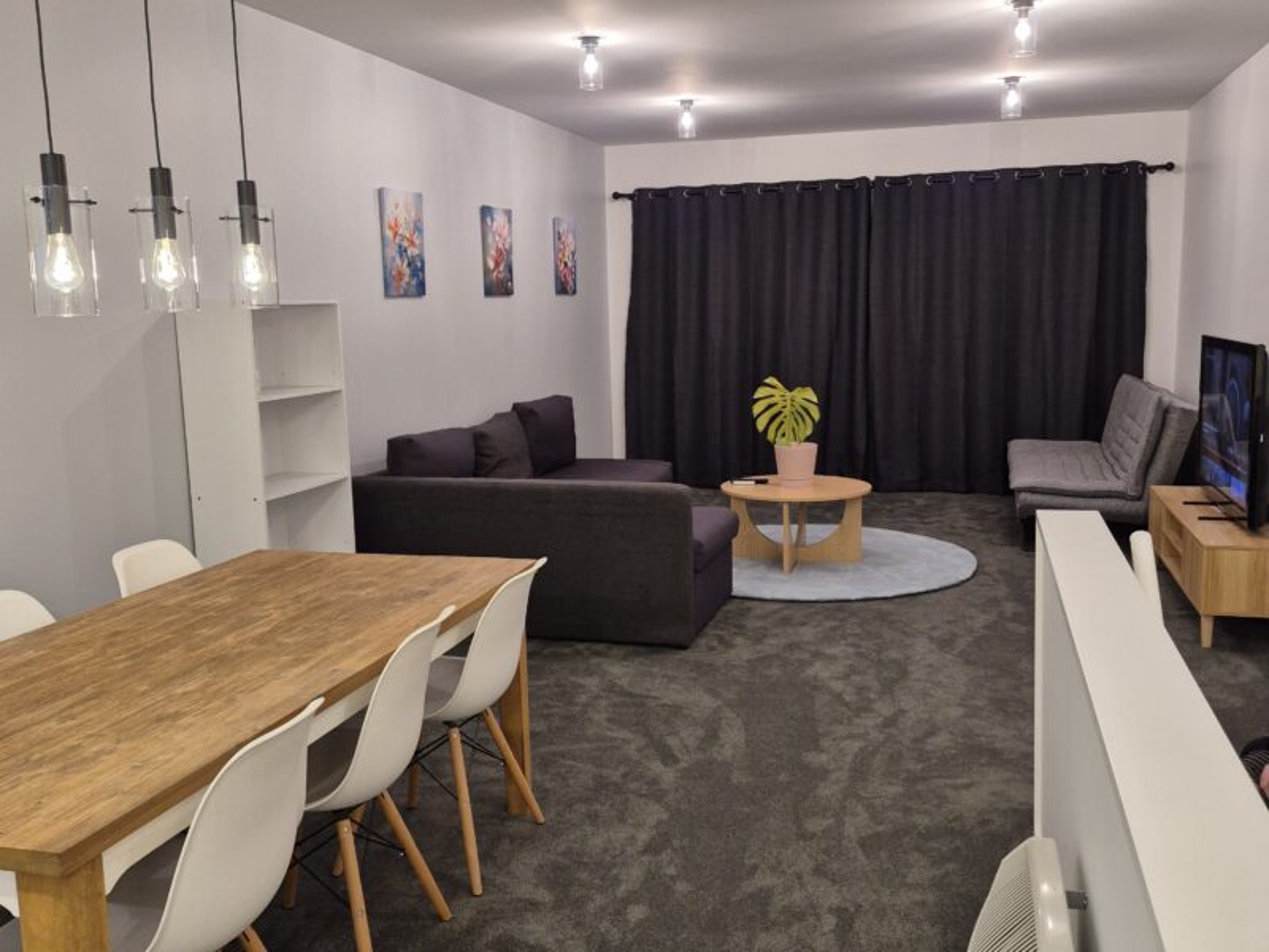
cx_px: 634
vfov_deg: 58.9
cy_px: 476
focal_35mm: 23
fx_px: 843
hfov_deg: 73.9
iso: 250
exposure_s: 1/100
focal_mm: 5.4
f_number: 1.8
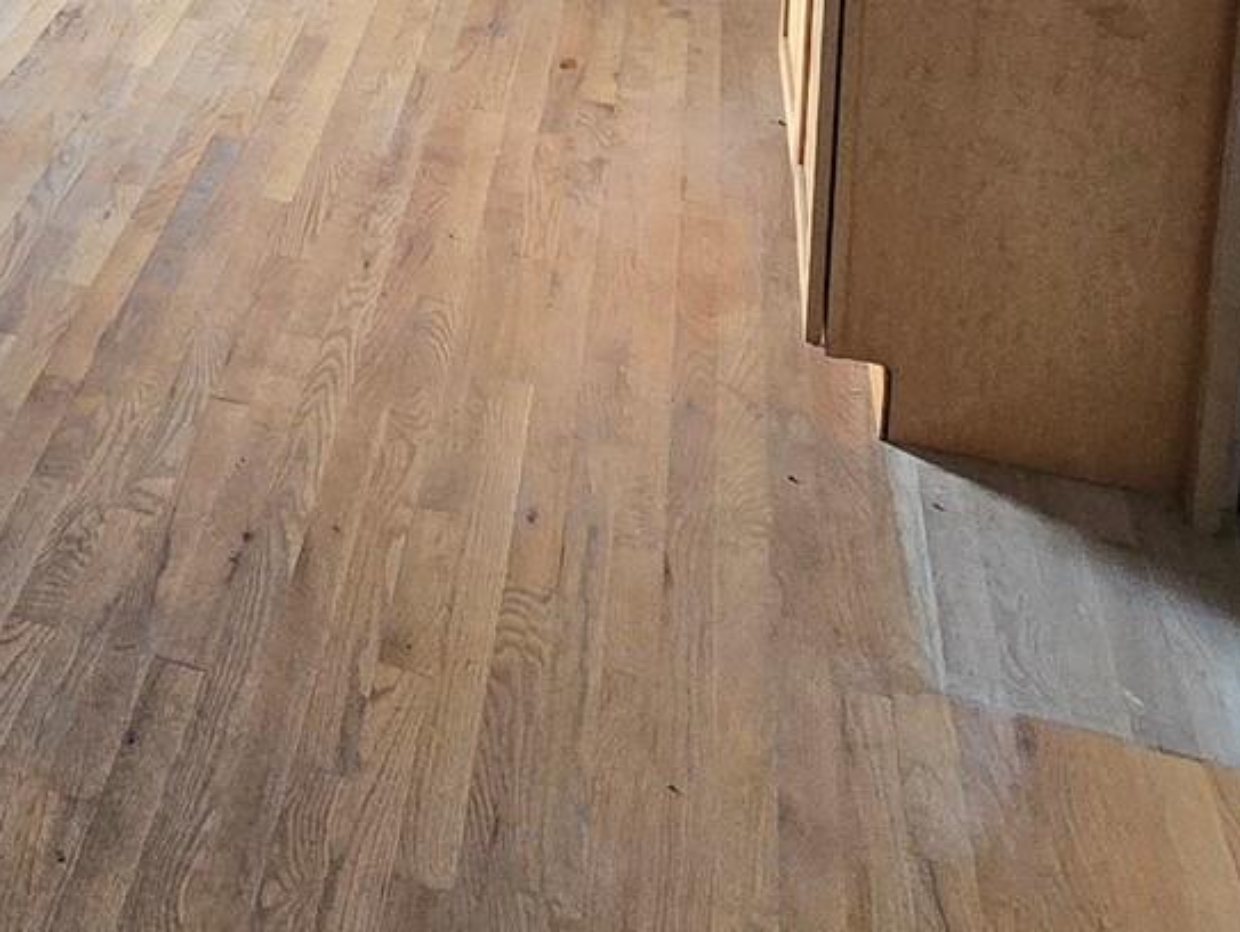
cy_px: -512
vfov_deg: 23.2
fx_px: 1756
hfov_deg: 34.3
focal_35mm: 49
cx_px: -80
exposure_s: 1/100
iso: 640
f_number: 2.2
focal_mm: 2.2
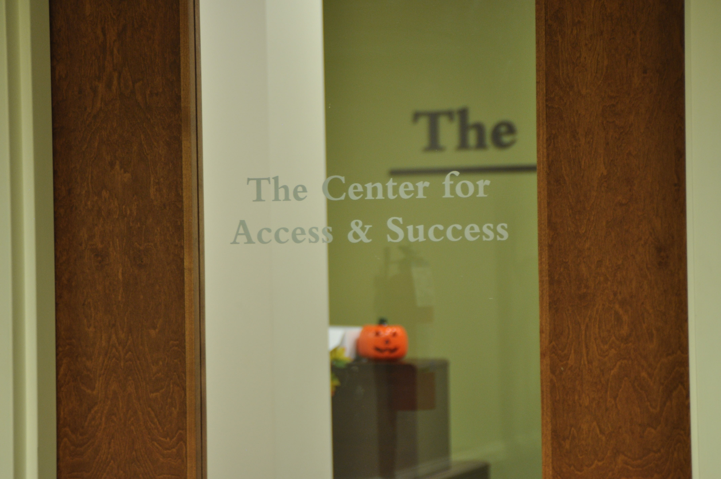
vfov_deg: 11.7
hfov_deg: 17.5
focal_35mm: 117
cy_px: 240
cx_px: 360
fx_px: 2340
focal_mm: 78
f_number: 5.3
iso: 500
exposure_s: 1/8
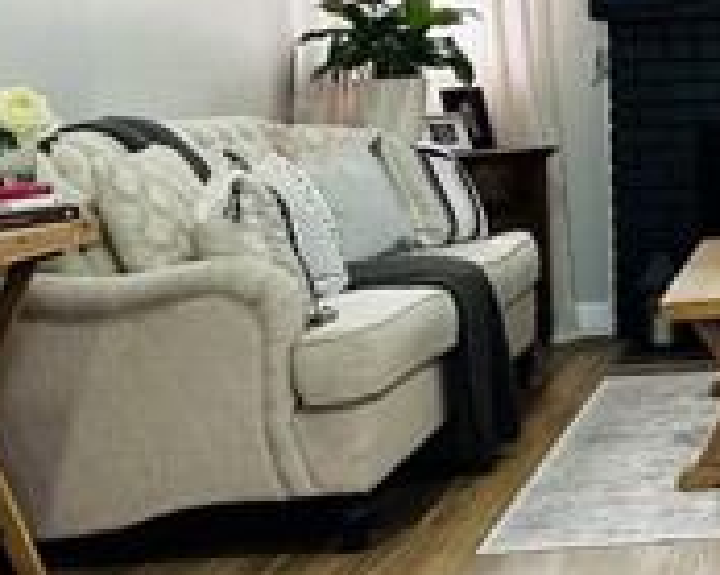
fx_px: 1832
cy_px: 25
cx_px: 873
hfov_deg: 20.7
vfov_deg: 17.5
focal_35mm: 86
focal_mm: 6.86
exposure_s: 1/120
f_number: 1.78
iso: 200
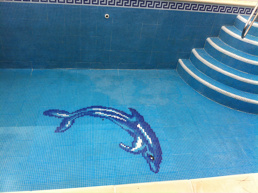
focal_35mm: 35
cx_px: 129
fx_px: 260
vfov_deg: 40.6
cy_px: 96
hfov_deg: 52.7
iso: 80
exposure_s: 1/591
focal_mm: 3.85
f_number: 2.8
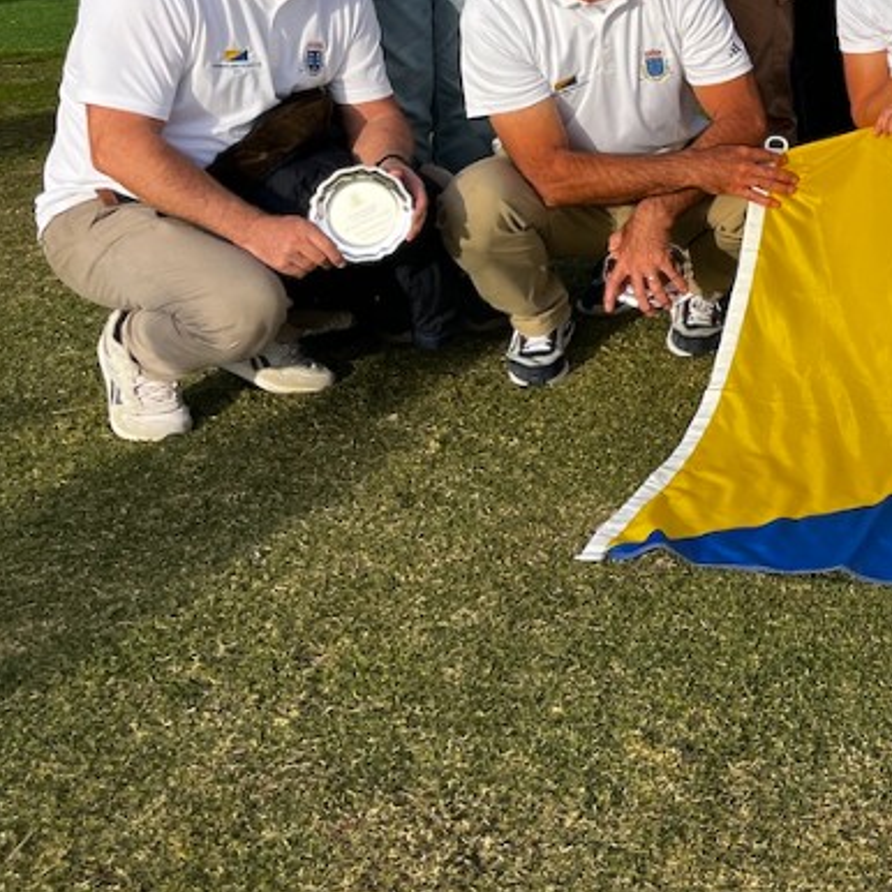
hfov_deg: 25.5
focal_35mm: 61
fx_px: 1778
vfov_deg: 27.0
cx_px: 1054
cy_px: 65
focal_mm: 5.1
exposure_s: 1/2967
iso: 50
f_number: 1.6
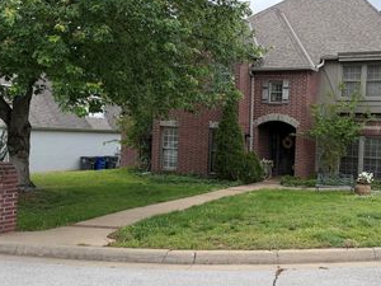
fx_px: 440
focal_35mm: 40
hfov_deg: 44.6
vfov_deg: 36.0
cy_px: 139
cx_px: 302
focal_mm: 6.76
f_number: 1.78
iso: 100
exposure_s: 1/2110
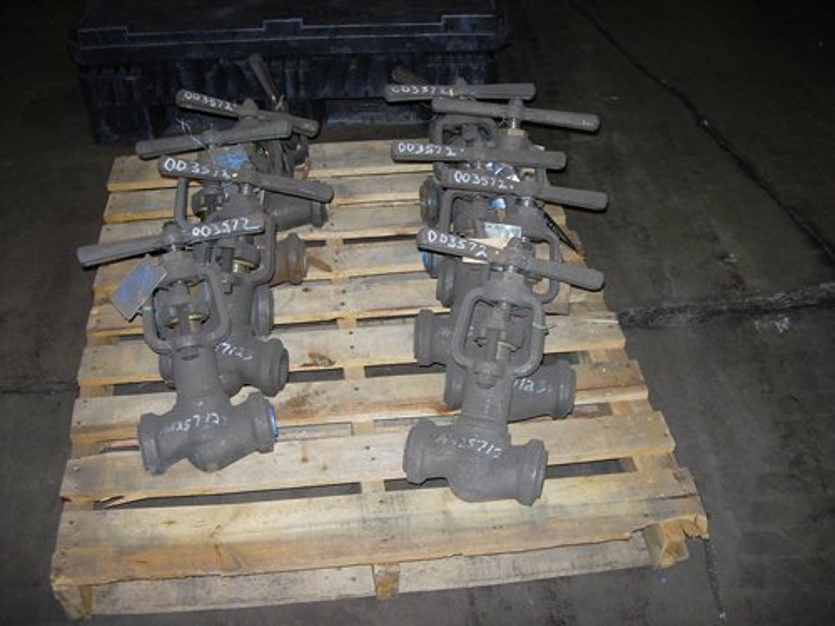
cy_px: 313
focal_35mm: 38
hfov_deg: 49.0
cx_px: 418
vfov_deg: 37.7
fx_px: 917
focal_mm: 7.8
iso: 79
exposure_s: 1/64
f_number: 2.8
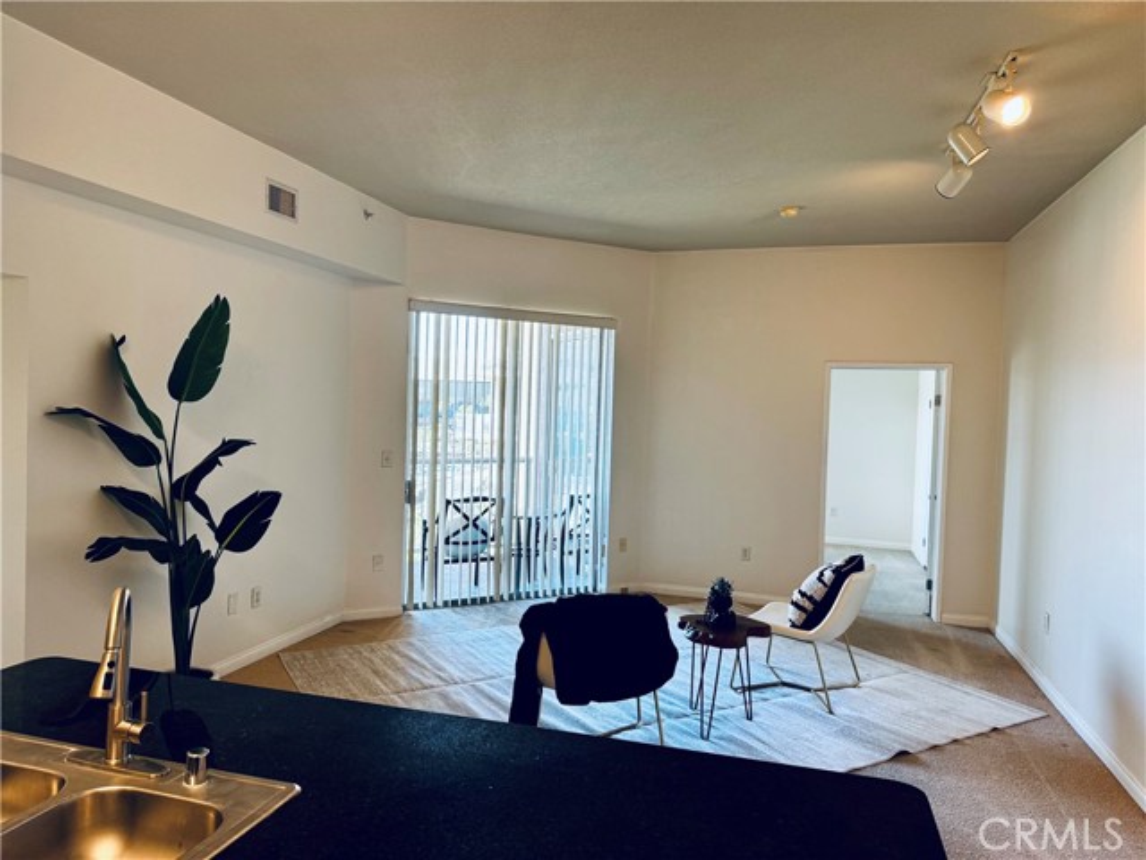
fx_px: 795
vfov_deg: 56.8
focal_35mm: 24
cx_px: 573
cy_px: 430
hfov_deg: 71.6
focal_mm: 6.76
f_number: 1.78
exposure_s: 1/120
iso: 125
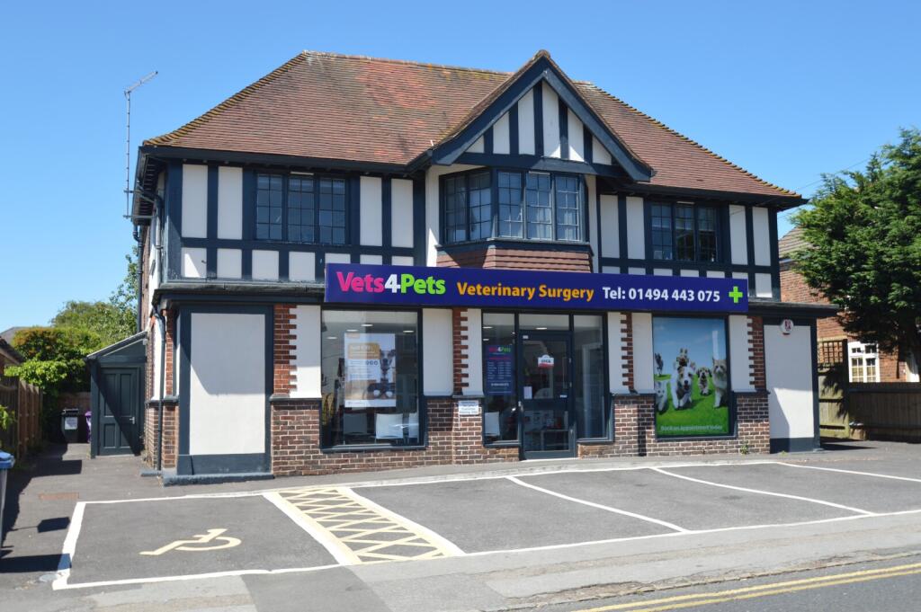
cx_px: 460
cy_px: 306
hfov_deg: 53.2
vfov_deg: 36.8
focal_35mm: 36
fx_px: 920
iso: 100
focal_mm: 24
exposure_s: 1/160
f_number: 6.3
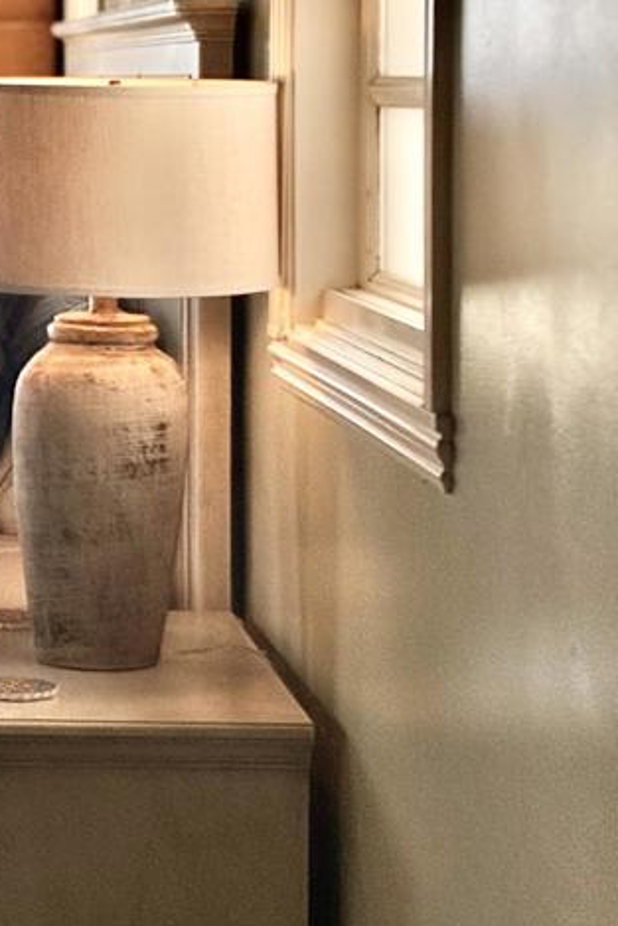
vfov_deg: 17.3
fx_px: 3036
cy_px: 237
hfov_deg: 11.3
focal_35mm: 118
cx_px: -188
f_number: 1.6
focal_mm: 5.96
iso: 32
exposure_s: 1/961
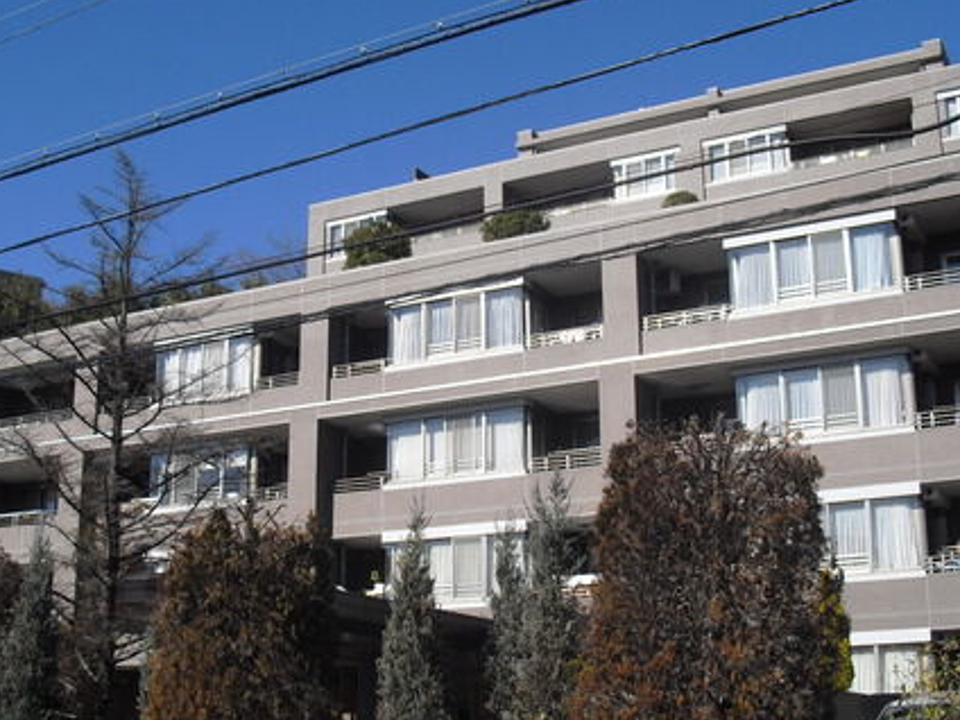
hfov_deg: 37.5
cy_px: 385
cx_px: 448
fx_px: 1414
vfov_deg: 28.6
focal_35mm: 51
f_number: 7.8
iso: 64
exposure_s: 1/160
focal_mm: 6.3
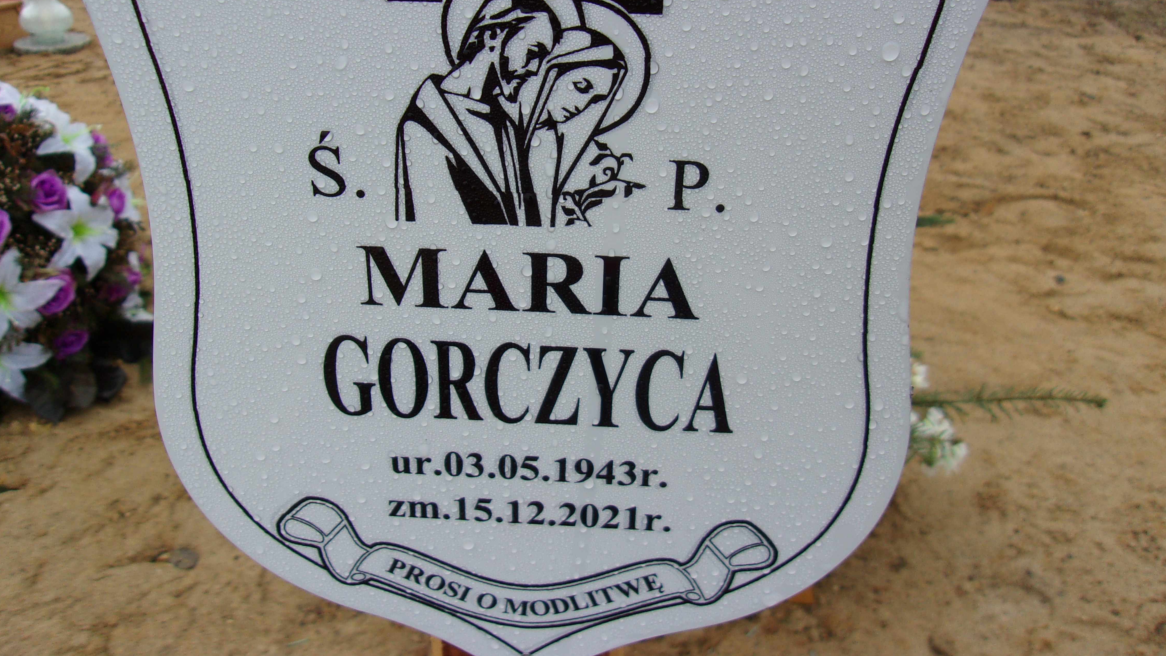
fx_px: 928
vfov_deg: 38.5
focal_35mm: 30
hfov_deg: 64.3
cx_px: 575
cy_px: 216
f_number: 3
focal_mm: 4.9
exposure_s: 1/340
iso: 80
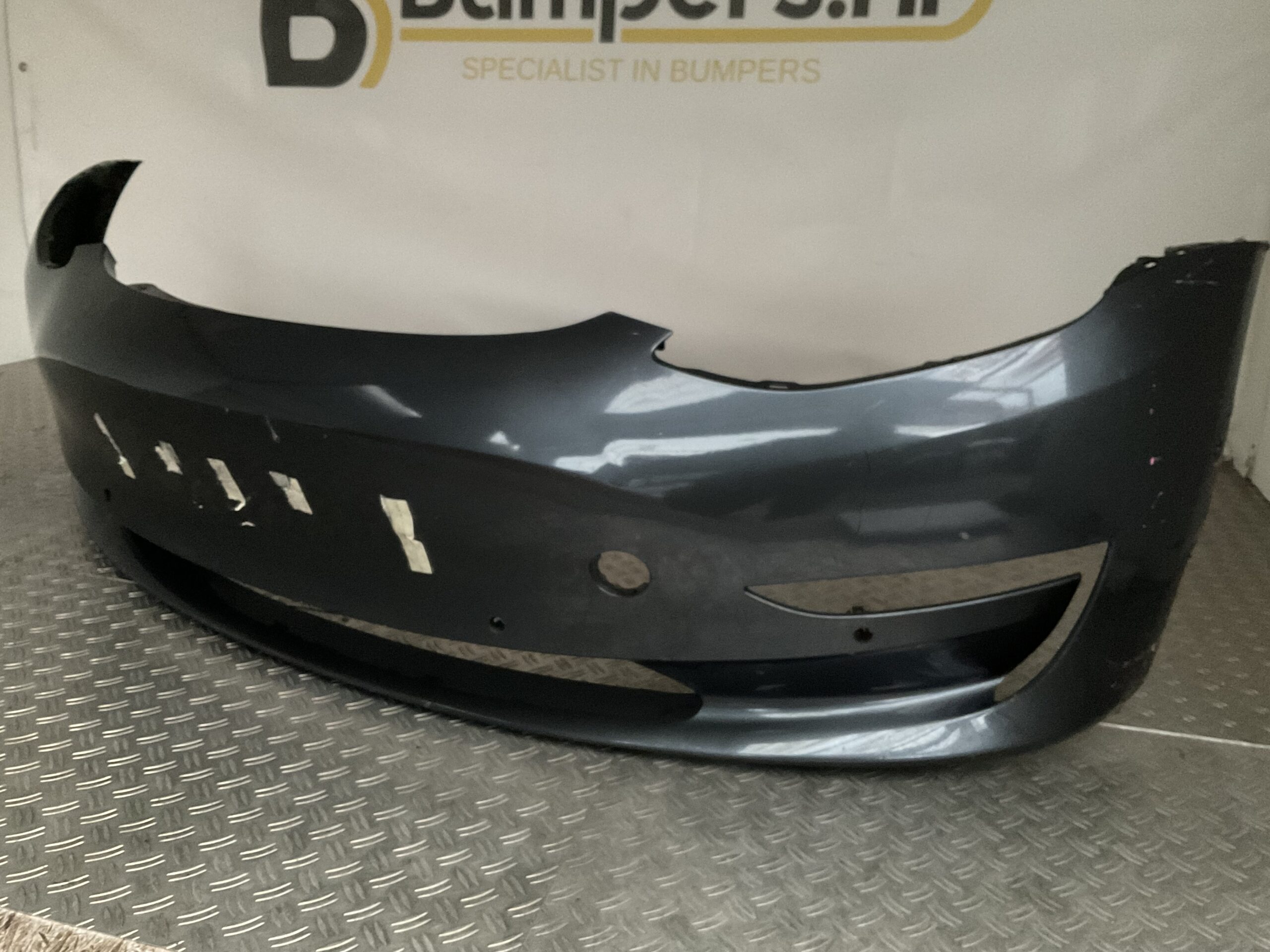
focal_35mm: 29
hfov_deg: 61.7
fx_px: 1064
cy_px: 476
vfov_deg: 48.2
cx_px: 635
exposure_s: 1/20
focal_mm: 3
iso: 500
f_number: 1.8
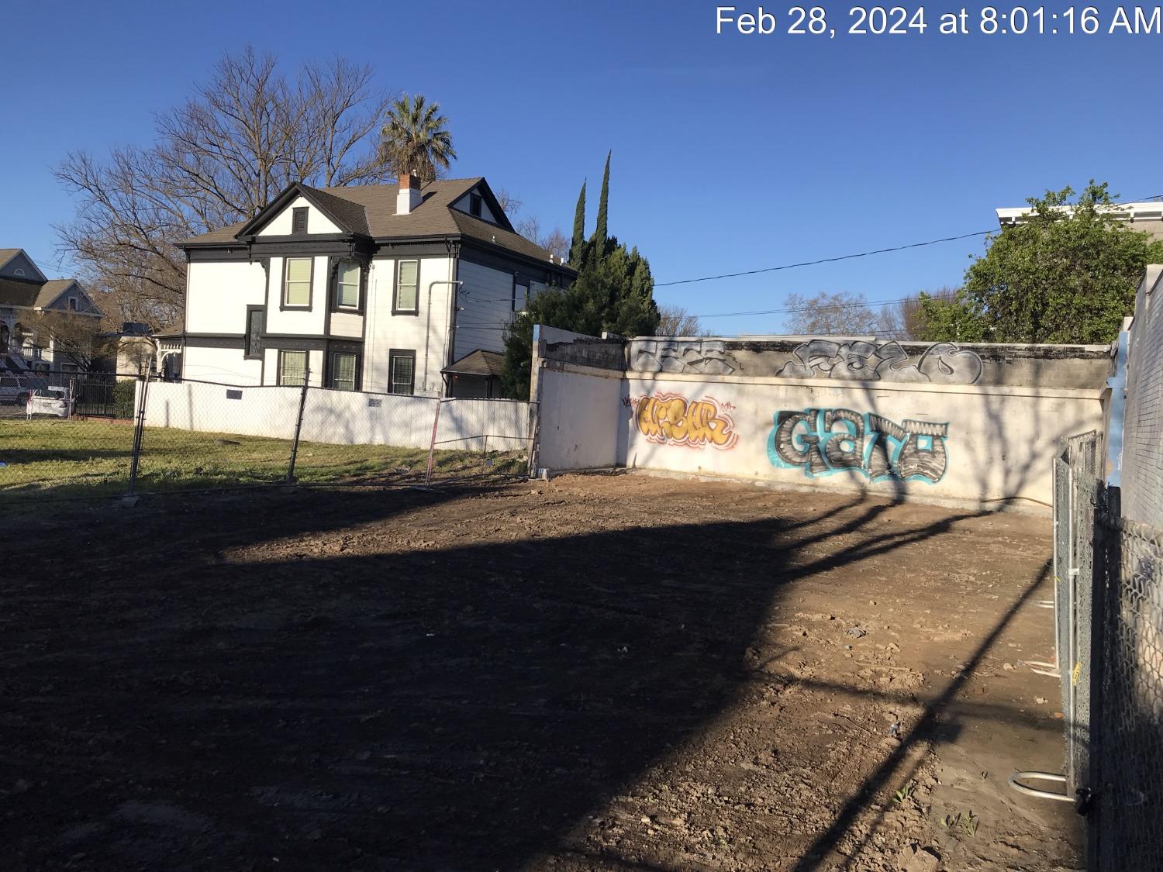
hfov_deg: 63.4
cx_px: 582
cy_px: 436
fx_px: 941
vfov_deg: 49.7
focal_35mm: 28
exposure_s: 1/2398
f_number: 1.8
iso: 20
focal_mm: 3.99
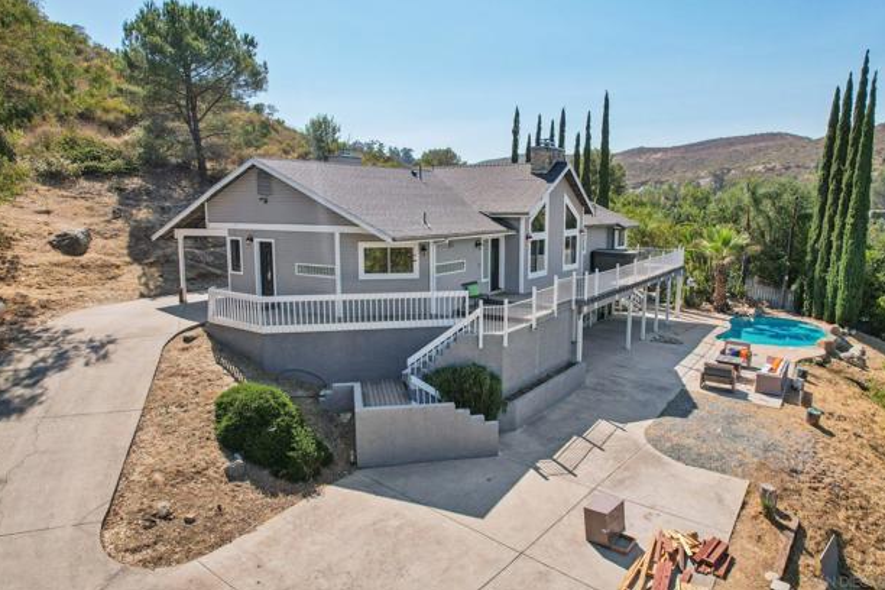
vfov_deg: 55.1
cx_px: 454
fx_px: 565
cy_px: 283
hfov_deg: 76.1
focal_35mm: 23
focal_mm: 8.38
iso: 100
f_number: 2.8
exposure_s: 1/2500
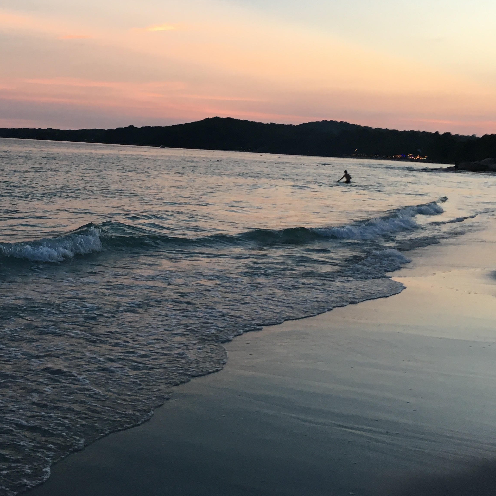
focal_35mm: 45
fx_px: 729
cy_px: 179
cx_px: 140
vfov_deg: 37.3
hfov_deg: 36.9
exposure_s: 1/33
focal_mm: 4.15
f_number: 2.2
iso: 32
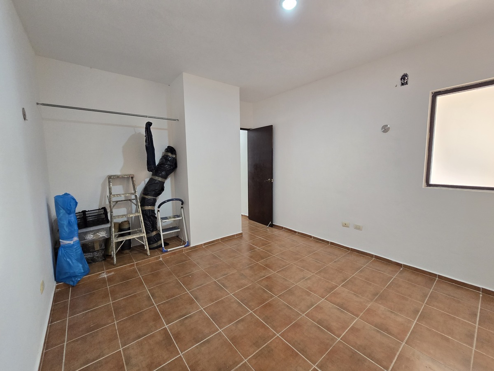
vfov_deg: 89.9
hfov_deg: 106.2
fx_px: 186
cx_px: 247
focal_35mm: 13
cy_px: 186
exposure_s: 1/60
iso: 320
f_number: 2.2
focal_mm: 2.2
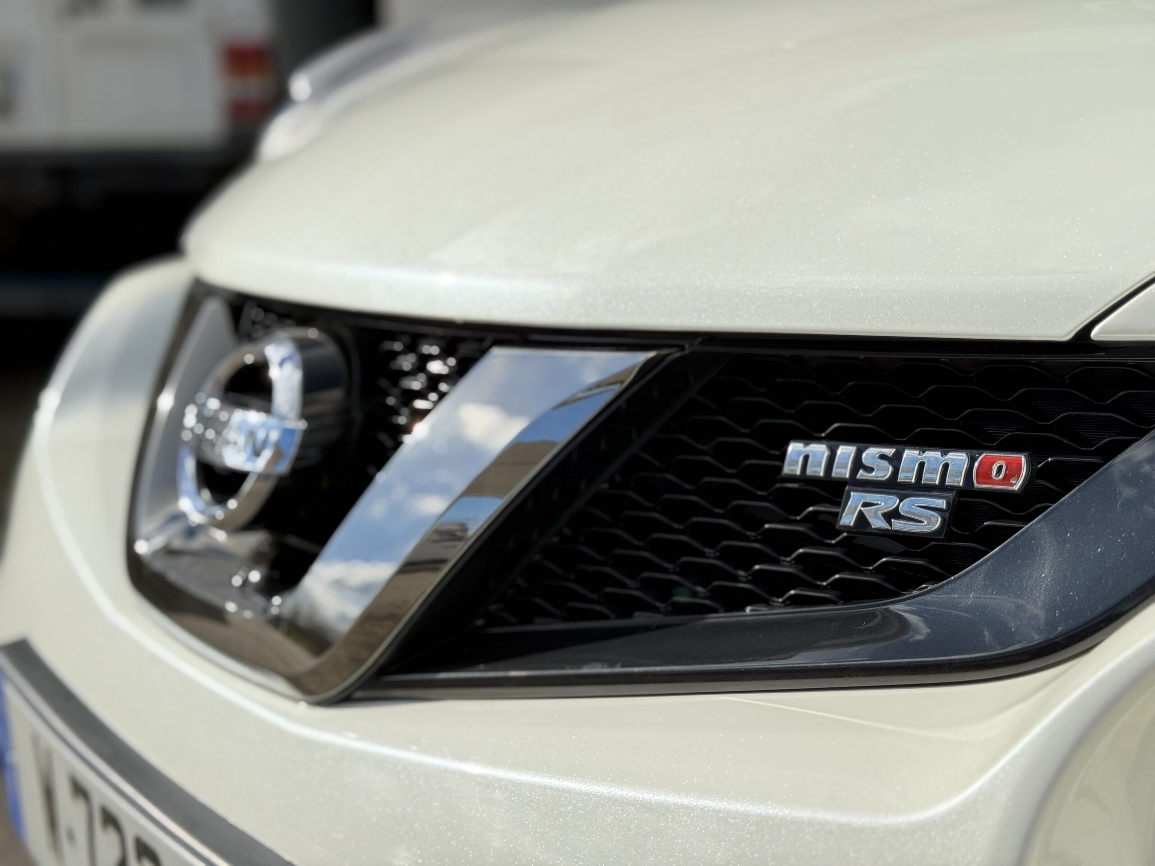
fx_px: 1602
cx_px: 578
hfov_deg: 39.7
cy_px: 433
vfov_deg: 30.3
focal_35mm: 48
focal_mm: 6.76
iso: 100
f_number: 1.78
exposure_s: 1/2208
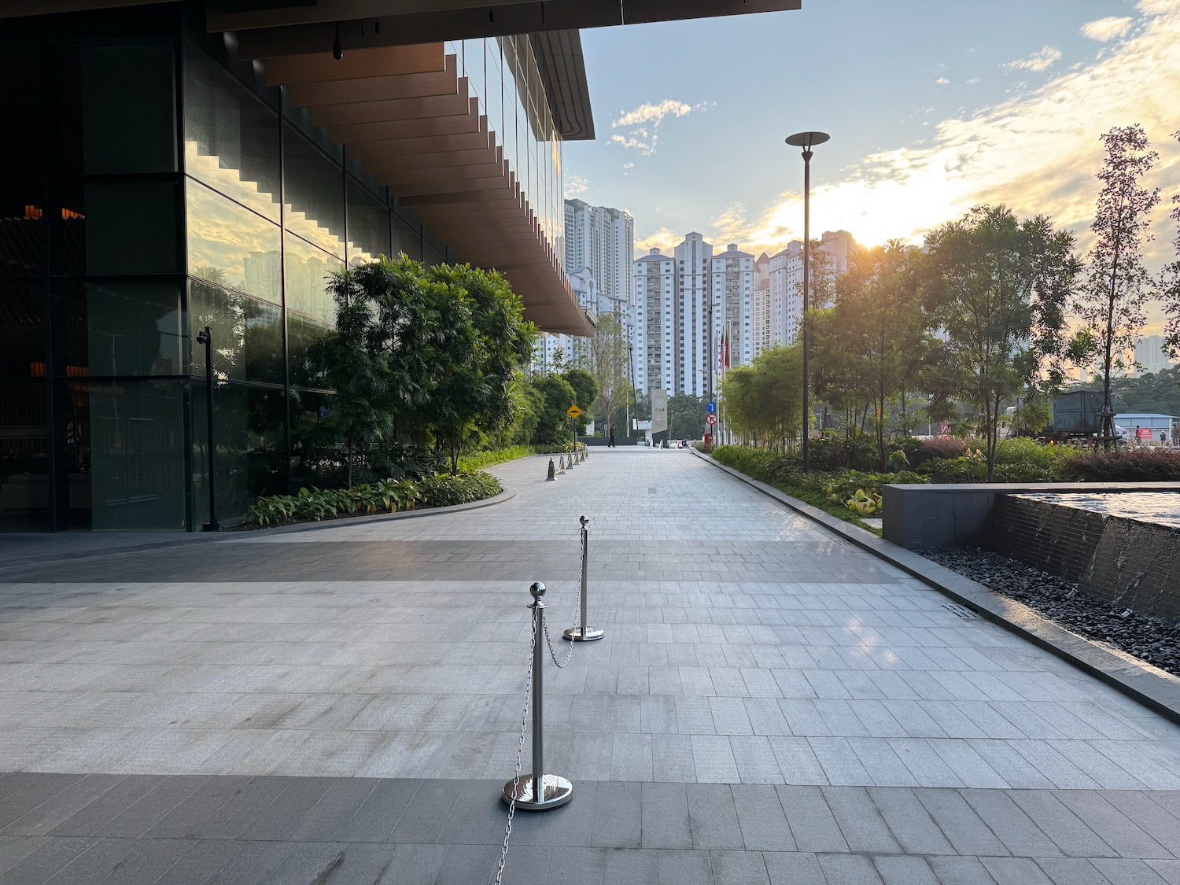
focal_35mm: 24
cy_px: 442
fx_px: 818
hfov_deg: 71.6
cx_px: 590
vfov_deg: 56.8
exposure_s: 1/609
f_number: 1.78
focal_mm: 6.76
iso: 80
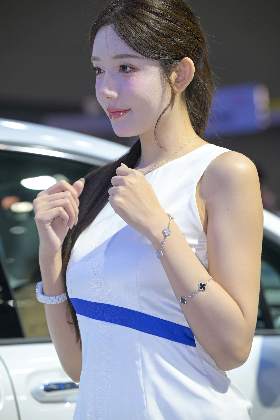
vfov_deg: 14.2
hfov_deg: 9.5
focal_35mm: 145
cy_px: 210
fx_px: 1692
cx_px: 140
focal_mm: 145
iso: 200
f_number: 4.5
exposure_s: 1/200
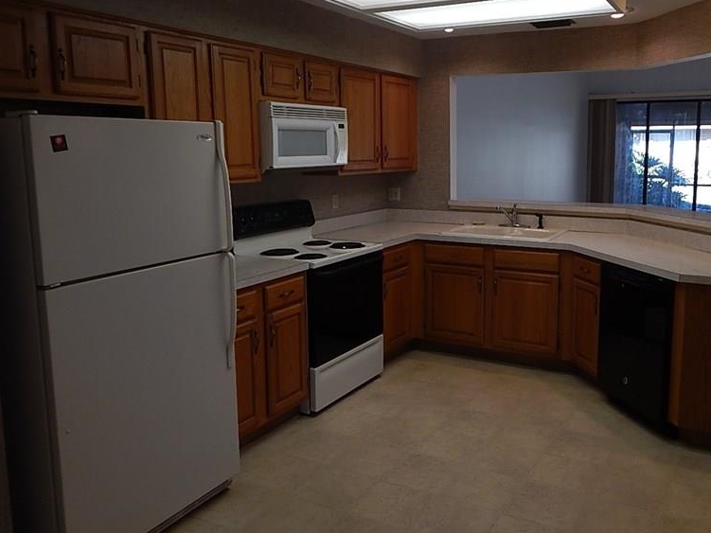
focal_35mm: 30
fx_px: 616
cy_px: 231
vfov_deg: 46.7
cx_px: 428
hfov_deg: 59.5
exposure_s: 1/80
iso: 125
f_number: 3
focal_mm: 4
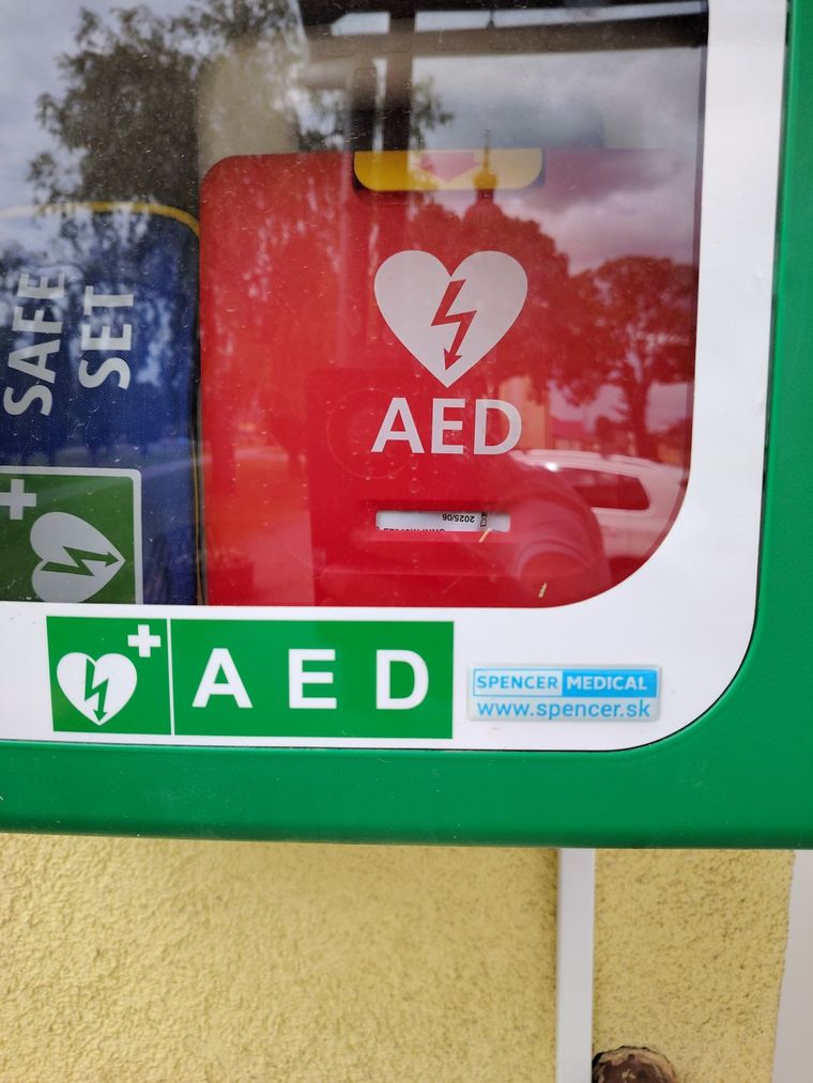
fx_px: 751
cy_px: 542
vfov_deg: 71.6
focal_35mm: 24
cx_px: 406
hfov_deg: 56.8
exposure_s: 1/900
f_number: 1.75
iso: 547
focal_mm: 5.25
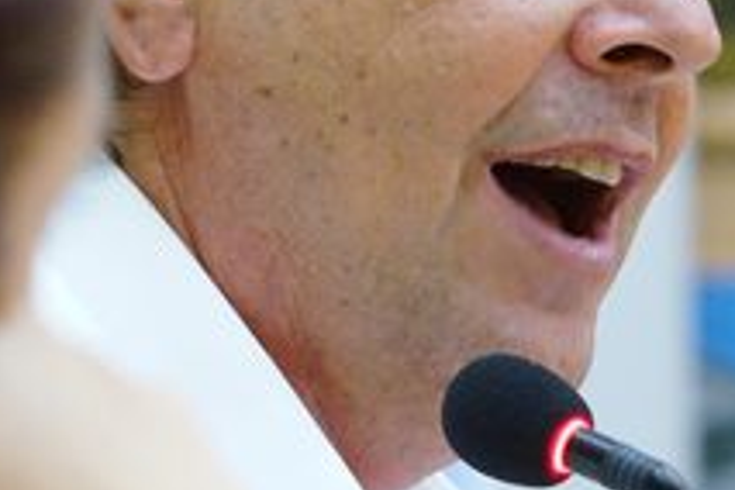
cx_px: 45
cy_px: 81
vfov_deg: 4.7
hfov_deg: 7.0
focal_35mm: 295
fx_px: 6022
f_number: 5.6
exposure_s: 1/60
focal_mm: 98
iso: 6400
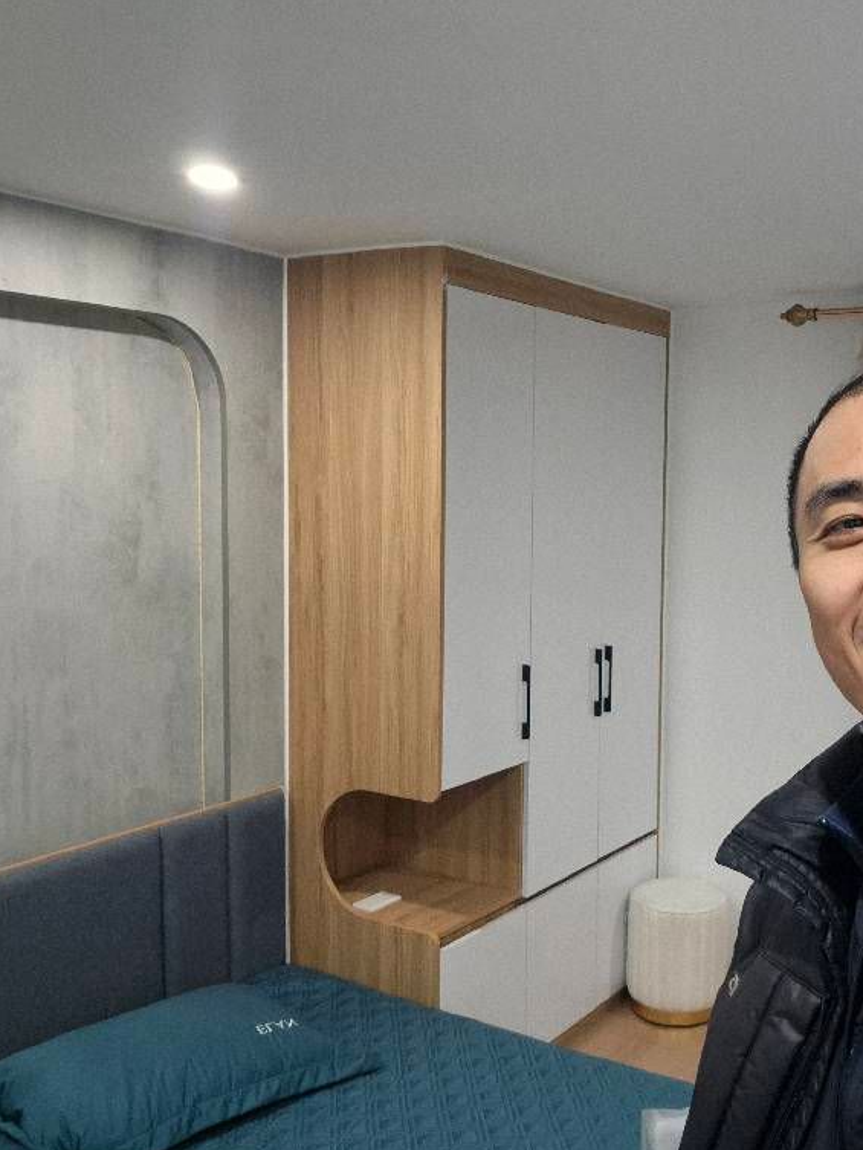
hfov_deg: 40.9
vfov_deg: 53.9
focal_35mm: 34
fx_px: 1130
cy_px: 582
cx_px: 622
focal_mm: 3.3
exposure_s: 1/50
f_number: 2.2
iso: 320
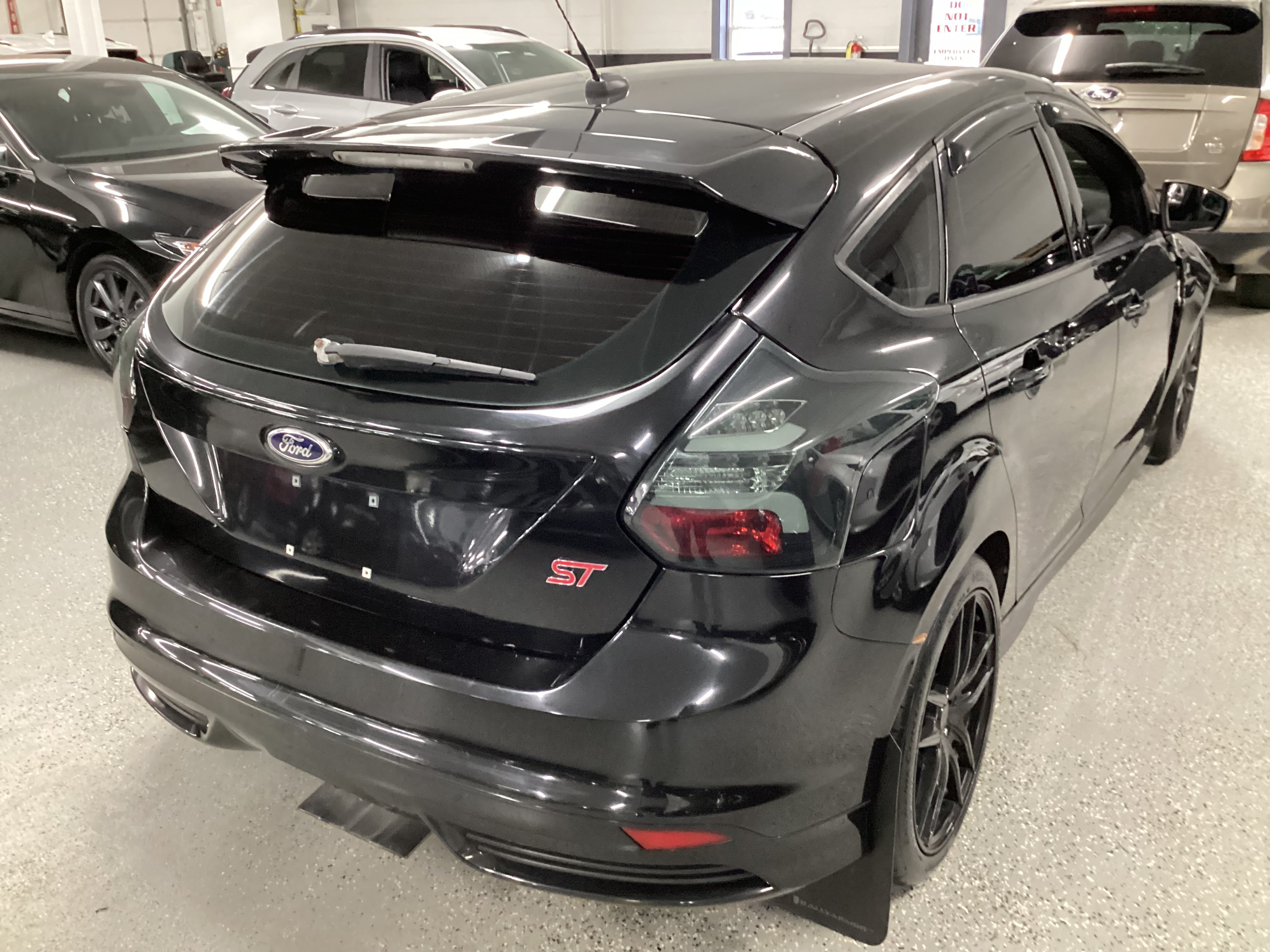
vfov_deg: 45.4
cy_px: 476
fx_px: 1137
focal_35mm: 31
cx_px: 635
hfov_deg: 58.4
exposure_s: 1/30
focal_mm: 3.3
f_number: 2.4
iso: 500
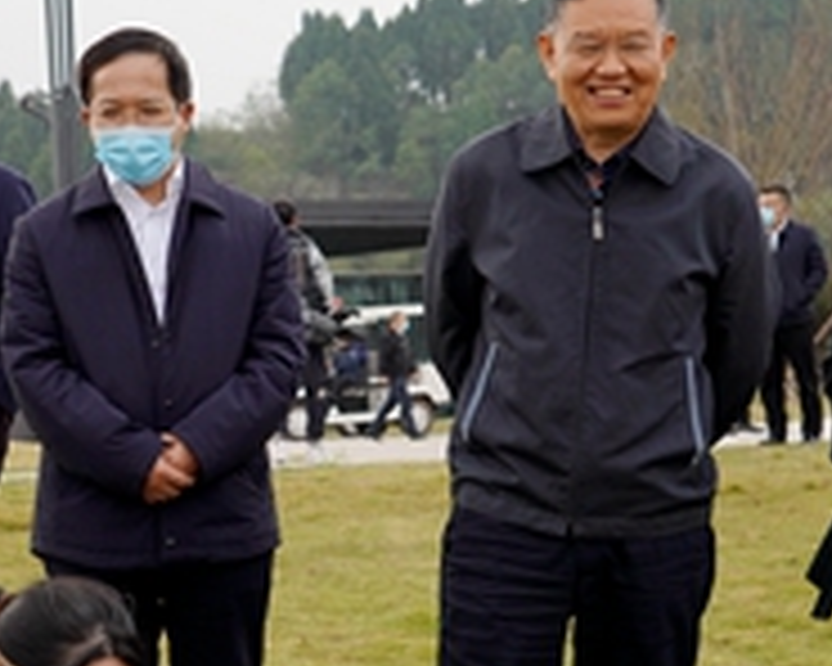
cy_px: 362
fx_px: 3103
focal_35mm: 126
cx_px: 360
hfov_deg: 15.3
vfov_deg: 12.2
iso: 400
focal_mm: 31
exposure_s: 1/1000
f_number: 5.6
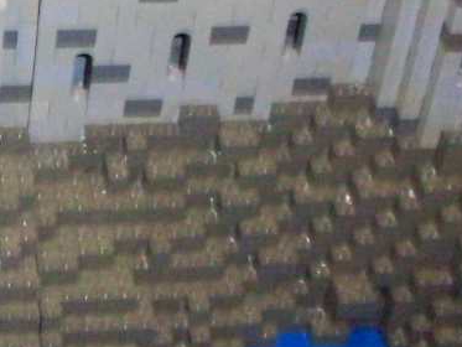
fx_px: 1696
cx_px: -41
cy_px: -83
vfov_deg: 11.4
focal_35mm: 127
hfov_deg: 15.1
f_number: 2.8
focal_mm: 6.2
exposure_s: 1/64
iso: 400
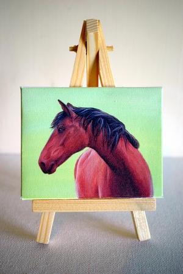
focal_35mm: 51
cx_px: 92
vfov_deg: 38.9
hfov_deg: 26.5
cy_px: 137
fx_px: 389
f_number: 4.5
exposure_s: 1/50
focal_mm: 34
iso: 3200
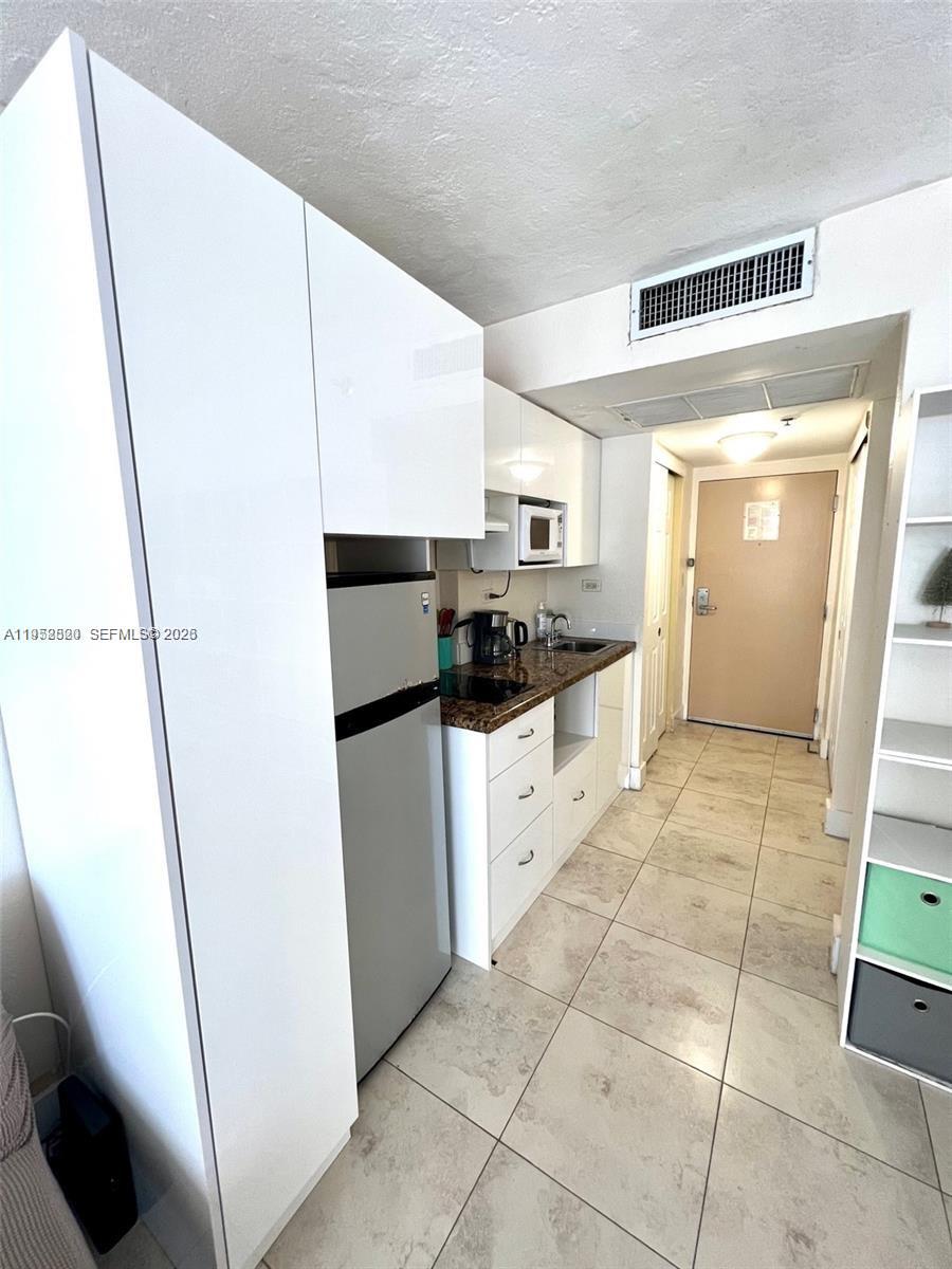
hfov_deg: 89.9
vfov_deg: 106.2
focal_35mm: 13
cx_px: 476
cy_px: 634
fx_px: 477
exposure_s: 1/120
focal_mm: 1.57
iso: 160
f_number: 1.8
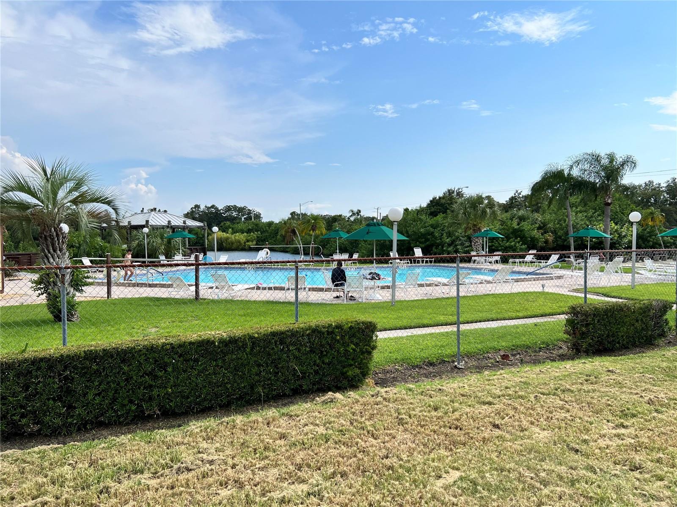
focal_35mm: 26
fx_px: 508
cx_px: 338
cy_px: 254
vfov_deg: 53.1
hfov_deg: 67.3
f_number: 1.5
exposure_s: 1/5882
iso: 50
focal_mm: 5.7
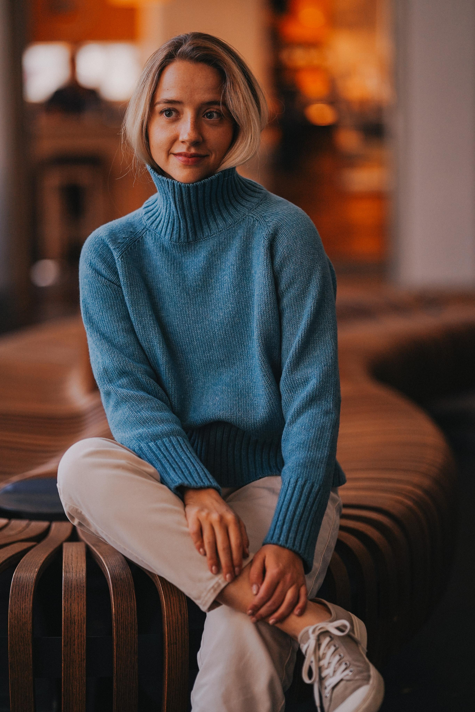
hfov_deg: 16.1
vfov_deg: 23.9
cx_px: 238
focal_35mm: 85
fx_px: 1682
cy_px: 356
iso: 250
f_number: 1.4
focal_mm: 85
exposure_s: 1/2000
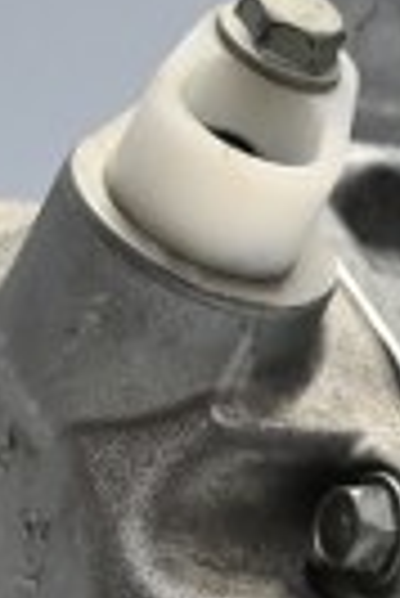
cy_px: 483
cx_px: 625
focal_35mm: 262
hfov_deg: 5.2
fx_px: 4355
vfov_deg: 7.8
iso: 1250
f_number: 4.8
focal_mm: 29
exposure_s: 1/125
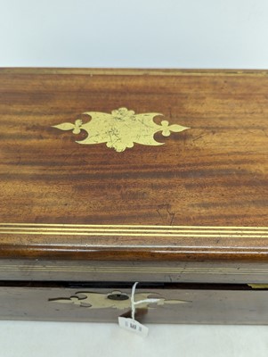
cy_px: 178
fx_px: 247
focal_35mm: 24
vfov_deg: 71.5
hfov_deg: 56.9
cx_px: 134
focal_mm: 6.81
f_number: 1.85
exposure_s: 1/113
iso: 175
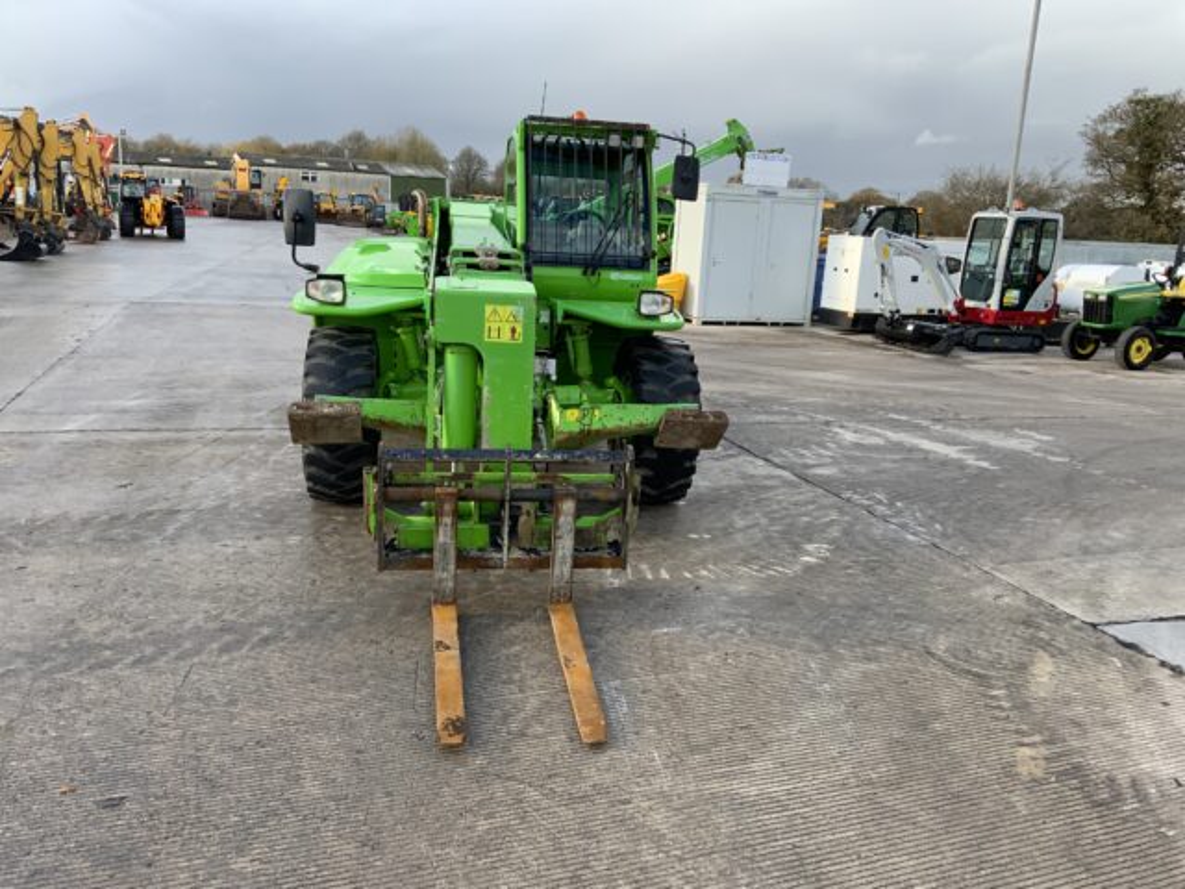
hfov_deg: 61.7
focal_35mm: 29
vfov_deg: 48.2
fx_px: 993
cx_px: 592
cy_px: 444
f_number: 1.8
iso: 16
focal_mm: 3
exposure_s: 1/215
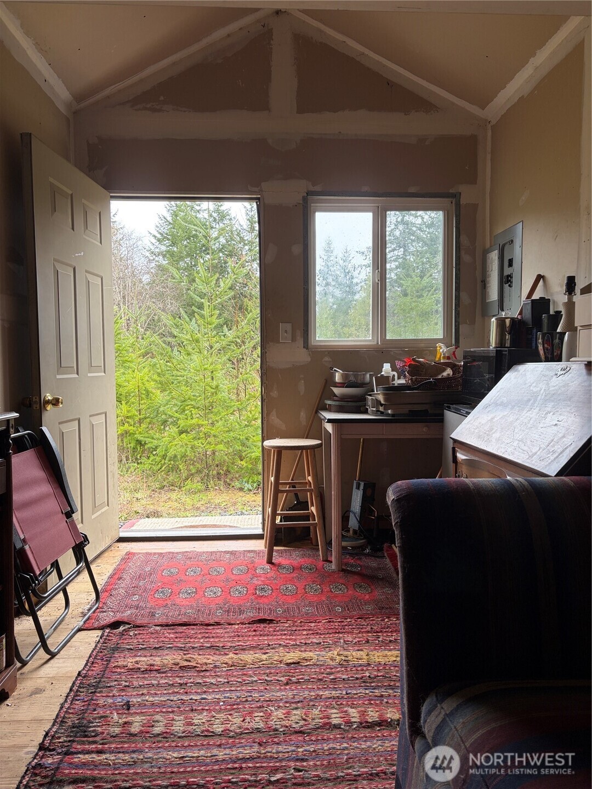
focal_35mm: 26
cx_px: 296
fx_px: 593
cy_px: 394
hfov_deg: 53.1
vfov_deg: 67.3
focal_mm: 5.96
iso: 64
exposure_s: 1/122
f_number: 1.6
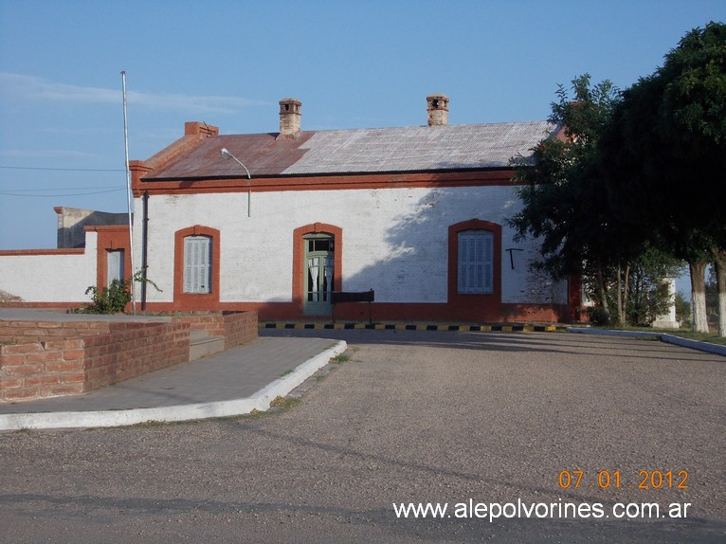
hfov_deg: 27.4
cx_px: 363
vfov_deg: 20.7
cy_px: 272
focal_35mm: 71
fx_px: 1489
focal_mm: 10
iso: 80
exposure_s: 1/160
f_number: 8.6
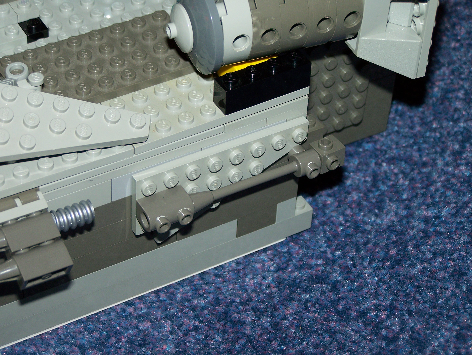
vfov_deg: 15.7
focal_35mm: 94
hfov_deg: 20.9
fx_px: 1283
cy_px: 178
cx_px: 236
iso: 80
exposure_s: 1/80
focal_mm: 15.6
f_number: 3.2
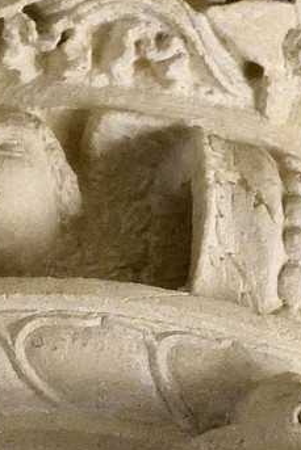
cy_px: 1178
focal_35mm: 910
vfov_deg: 2.2
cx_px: 256
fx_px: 11401
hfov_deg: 1.5
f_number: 8
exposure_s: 1/80
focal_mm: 130
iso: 1600
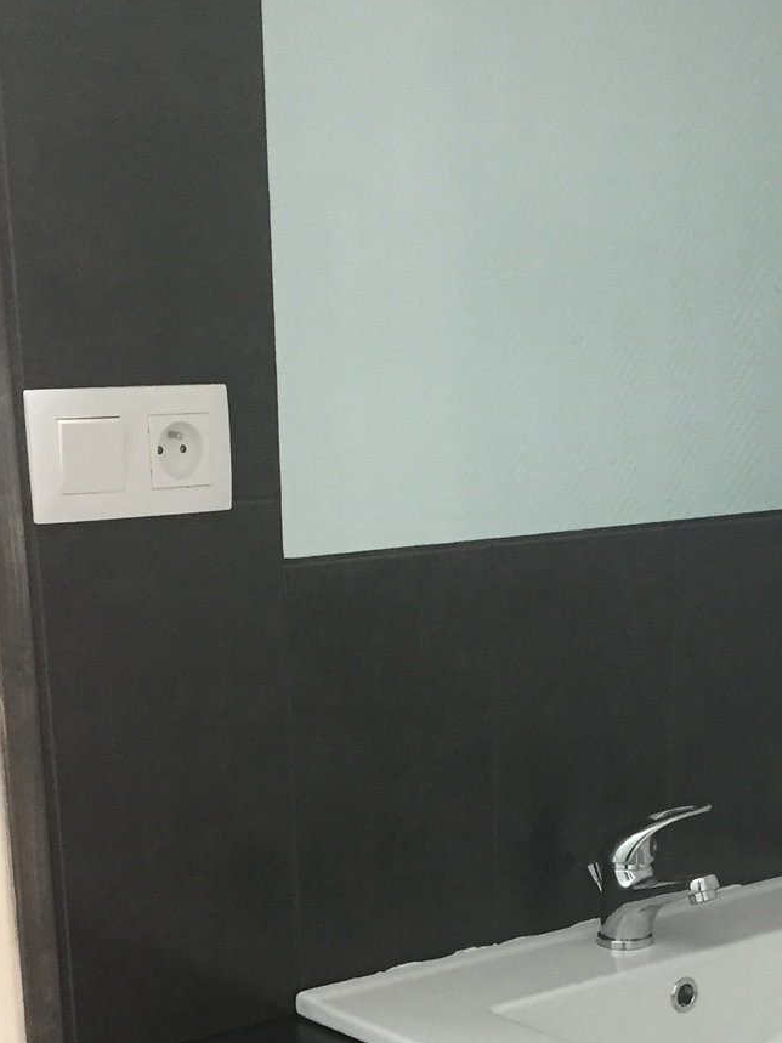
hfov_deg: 20.3
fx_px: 2169
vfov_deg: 25.4
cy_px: 1097
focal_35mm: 72
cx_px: 539
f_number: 2.2
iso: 160
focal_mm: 4.15
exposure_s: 1/33
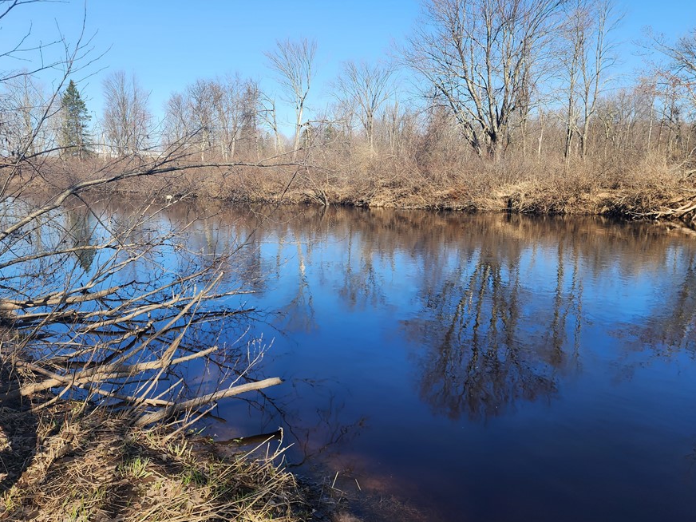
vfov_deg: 51.3
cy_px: 267
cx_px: 341
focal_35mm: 27
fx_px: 543
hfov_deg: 65.3
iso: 12
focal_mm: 6.4
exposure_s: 1/484
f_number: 1.8
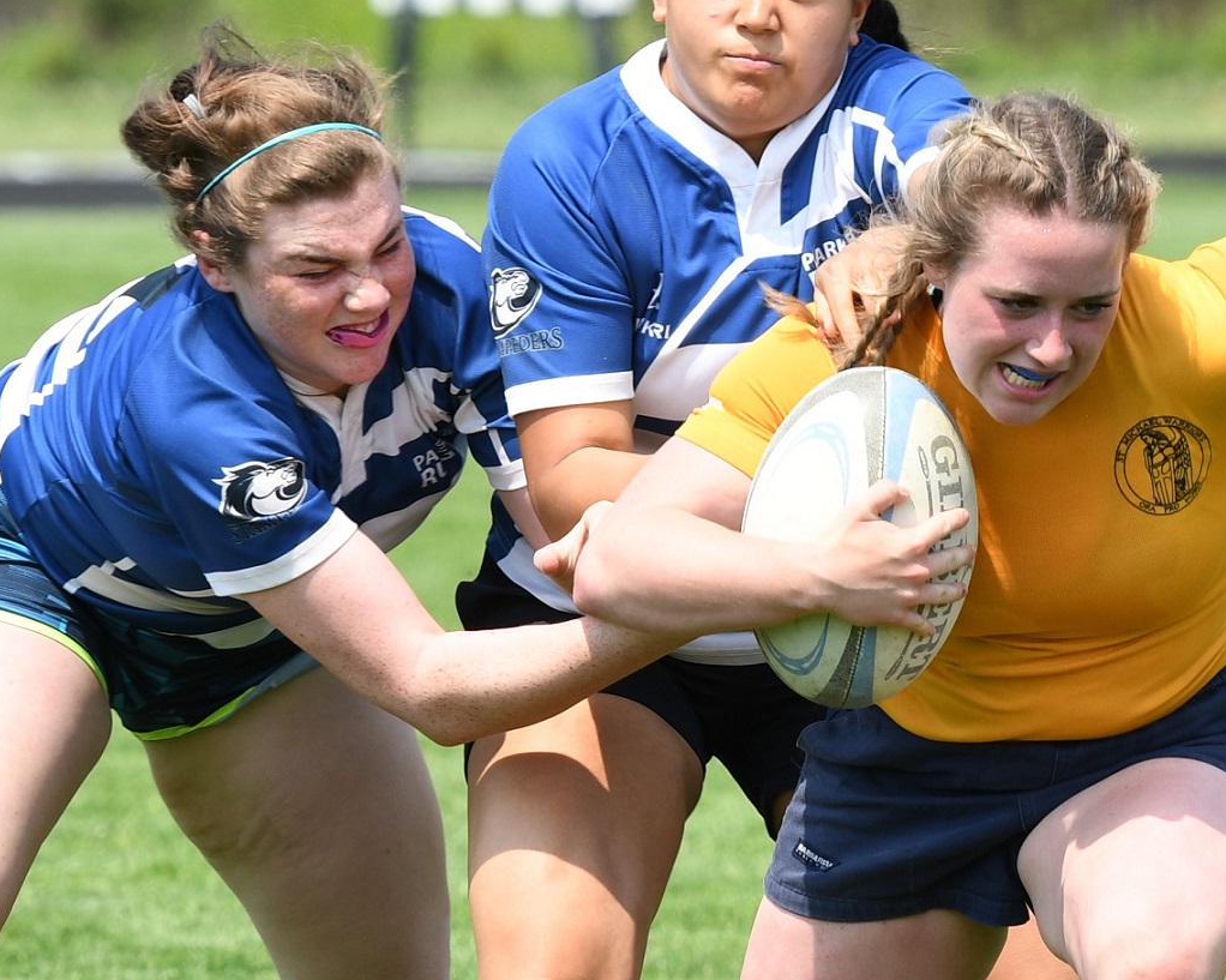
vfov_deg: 4.2
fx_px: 13411
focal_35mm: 370
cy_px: 453
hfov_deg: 5.2
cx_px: 741
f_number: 5
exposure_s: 1/1000
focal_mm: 175
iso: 250
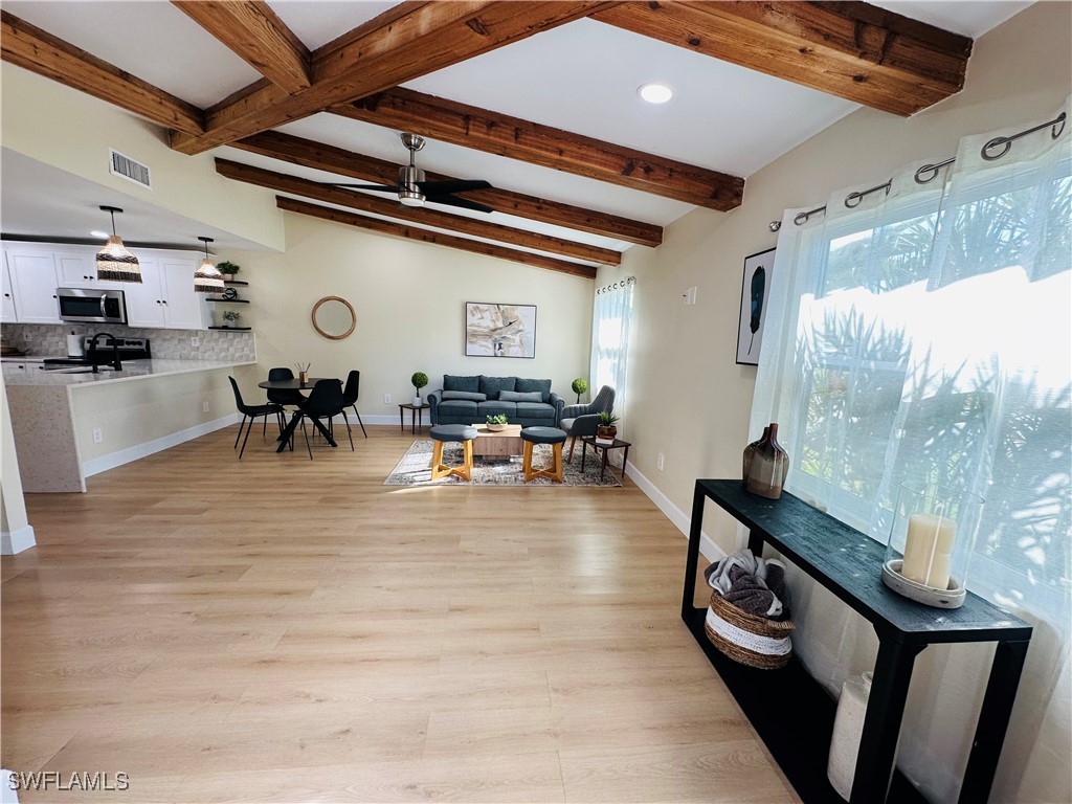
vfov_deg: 85.7
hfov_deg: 102.1
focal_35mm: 14
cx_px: 536
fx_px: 434
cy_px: 402
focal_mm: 2.22
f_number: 2.2
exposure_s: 1/120
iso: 80
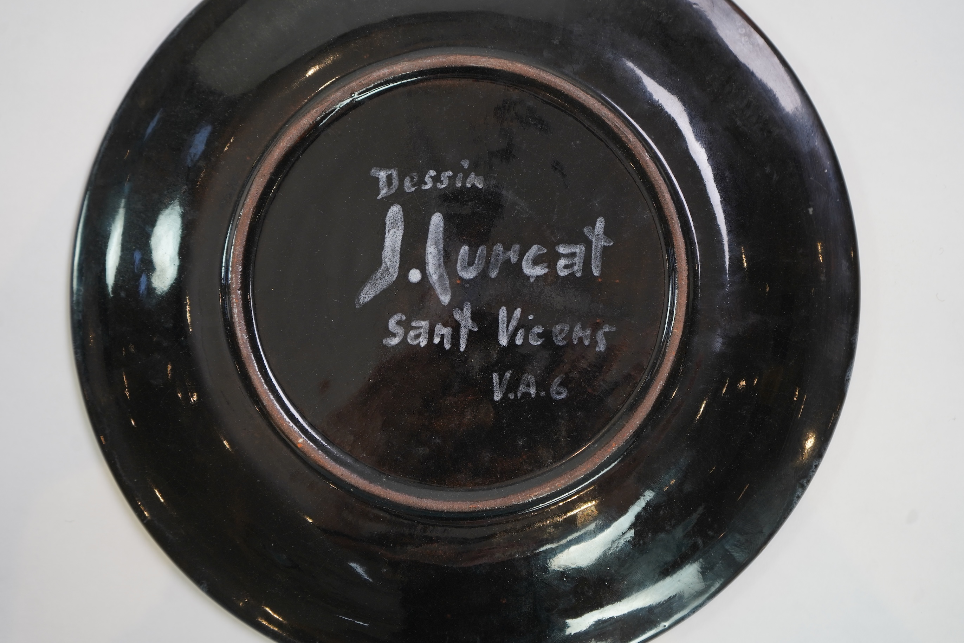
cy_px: 322
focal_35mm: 47
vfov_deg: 28.7
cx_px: 482
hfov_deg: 41.9
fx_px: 1259
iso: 500
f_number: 5
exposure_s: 1/60
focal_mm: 47
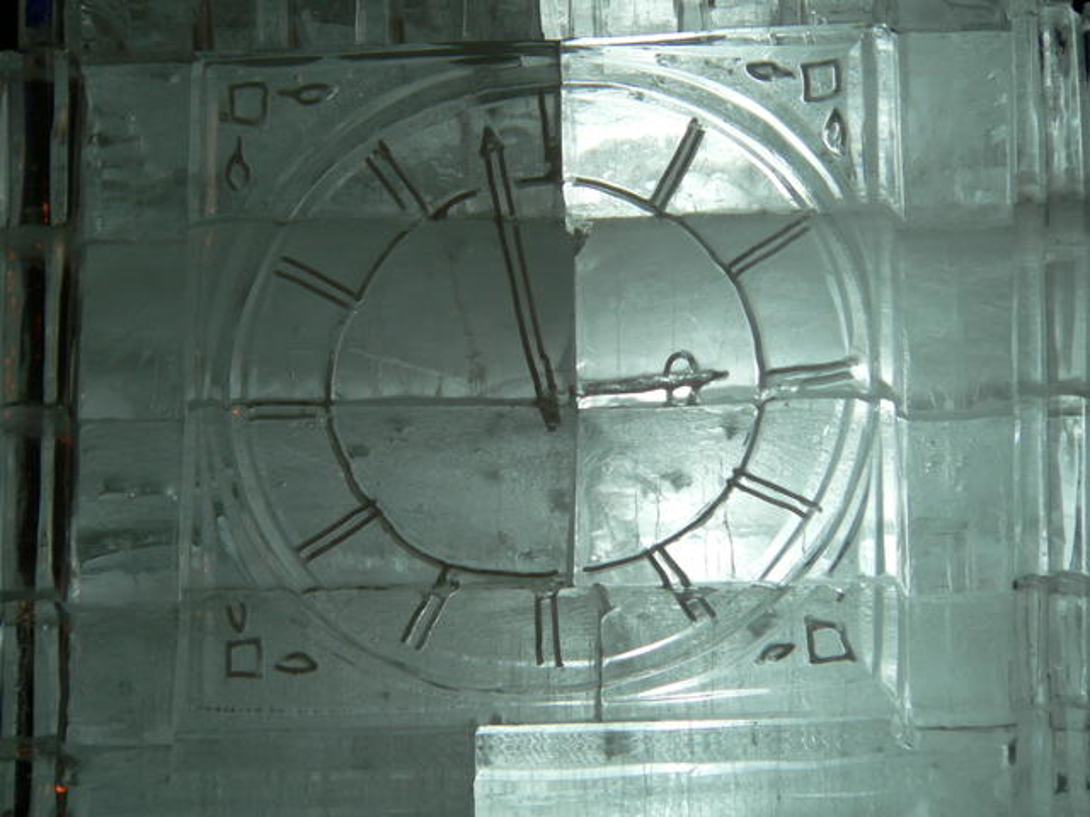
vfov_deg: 5.4
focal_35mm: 275
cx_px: 545
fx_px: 8659
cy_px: 408
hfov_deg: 7.2
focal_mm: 45.9
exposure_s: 1/60
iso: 100
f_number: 2.8
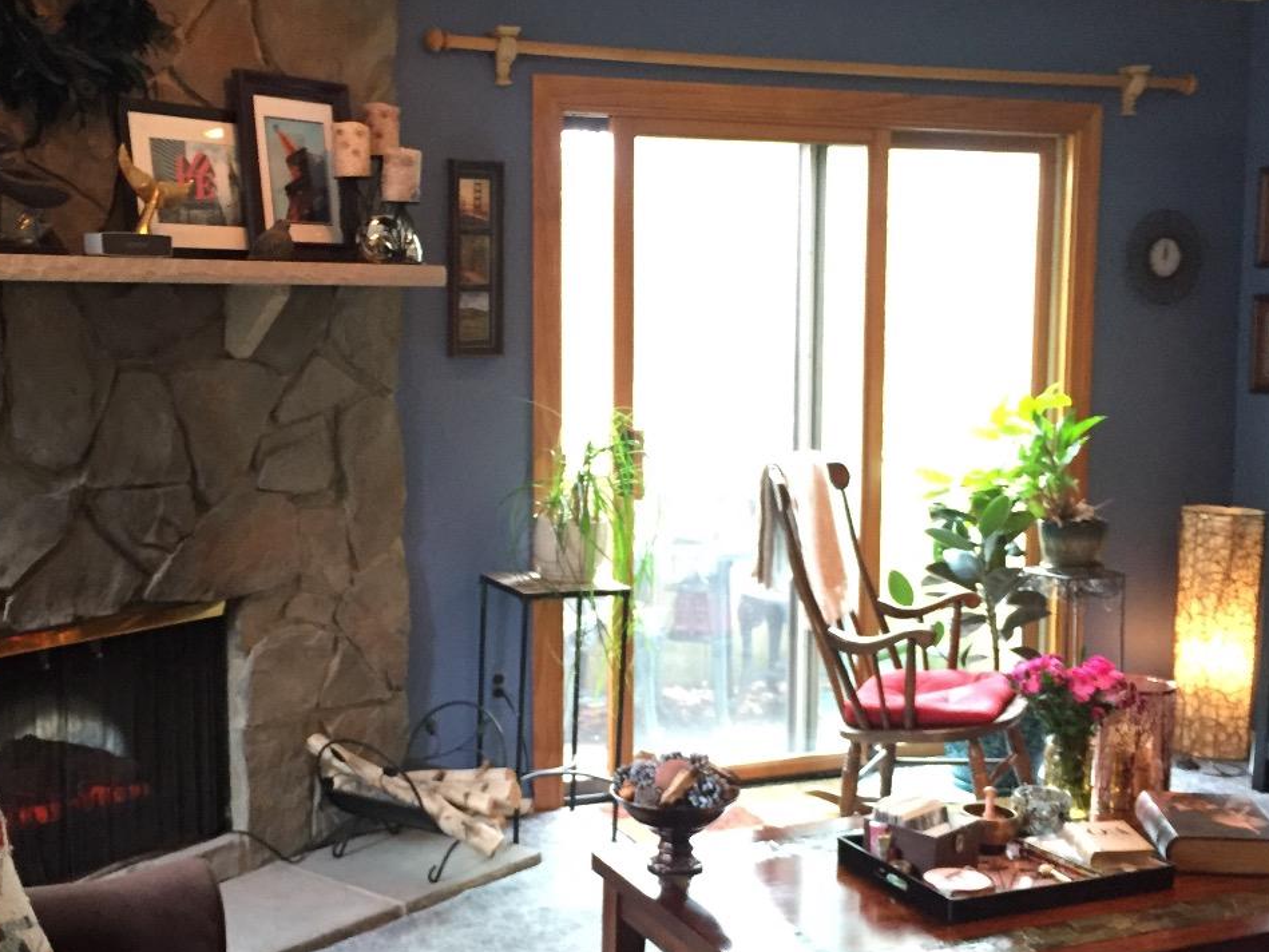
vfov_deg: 32.9
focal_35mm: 44
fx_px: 1613
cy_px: 524
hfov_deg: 42.8
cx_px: 538
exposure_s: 1/20
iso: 250
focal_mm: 4.15
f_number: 2.2
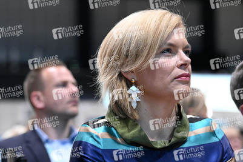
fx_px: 850
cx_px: 112
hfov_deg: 16.3
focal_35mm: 126
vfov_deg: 10.9
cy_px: 78
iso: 10000
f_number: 4.5
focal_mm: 112
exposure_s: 1/250
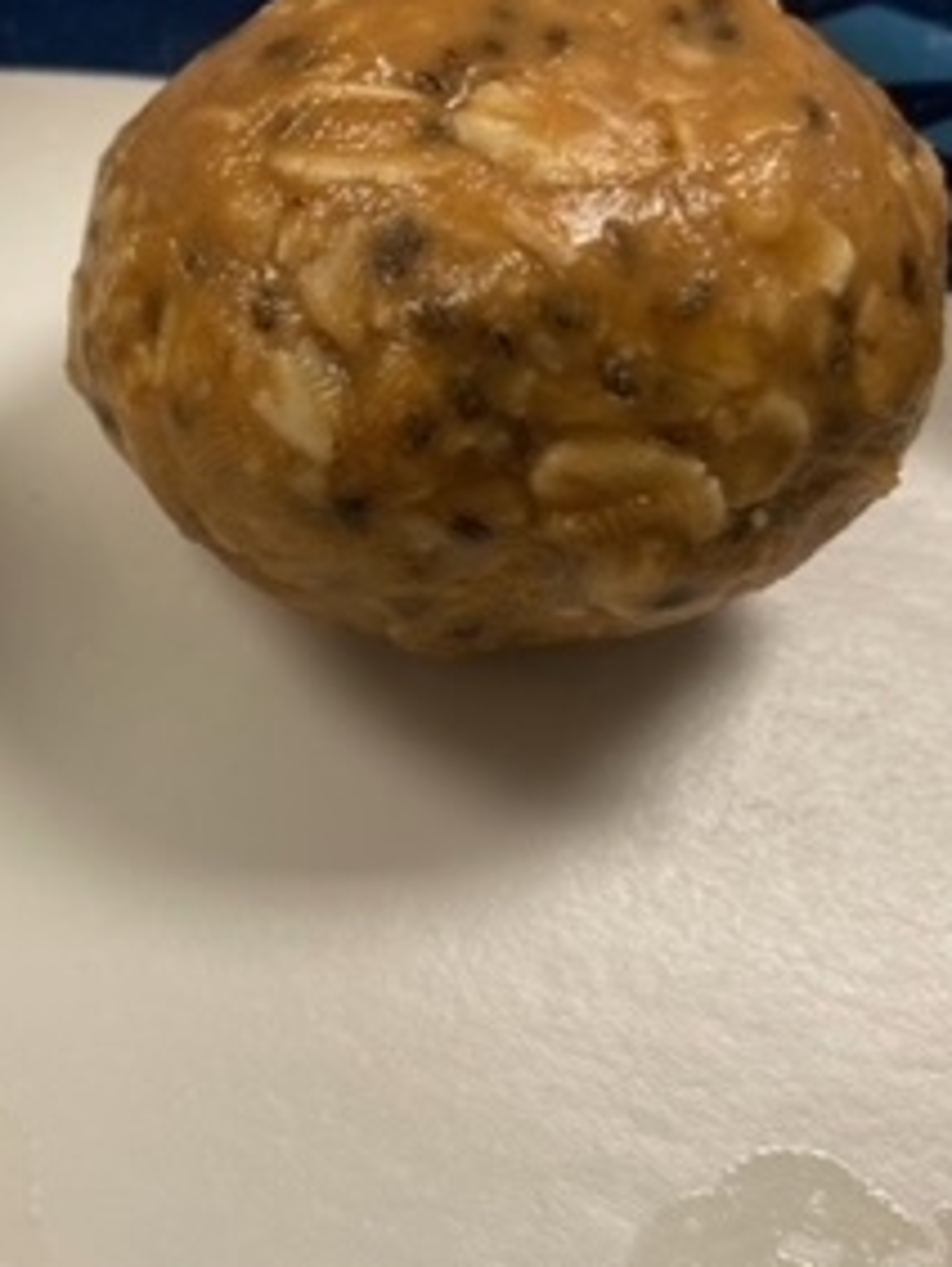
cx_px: -49
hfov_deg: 23.6
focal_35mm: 59
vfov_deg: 32.7
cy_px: 616
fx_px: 2160
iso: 80
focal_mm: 4.25
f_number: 1.8
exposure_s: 1/64
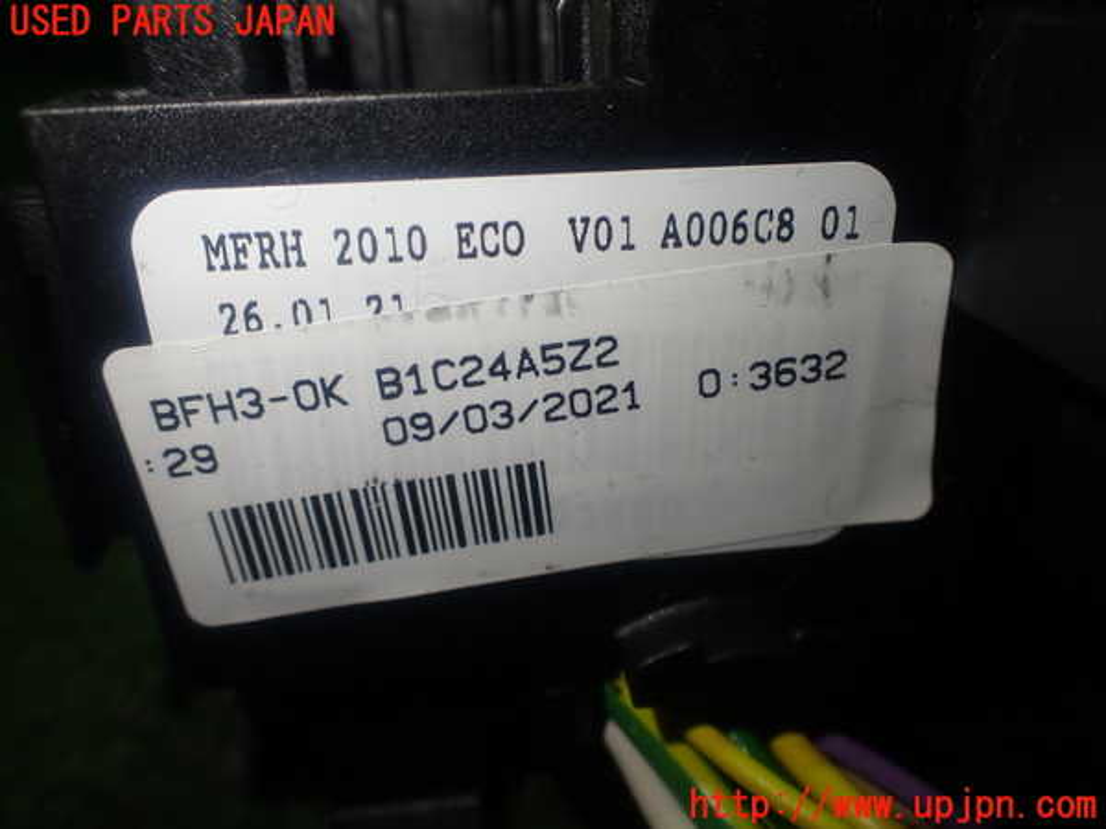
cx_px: 553
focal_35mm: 28
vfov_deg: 49.7
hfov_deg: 63.4
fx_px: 895
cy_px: 414
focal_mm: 5.05
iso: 100
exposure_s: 1/100
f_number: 3.2
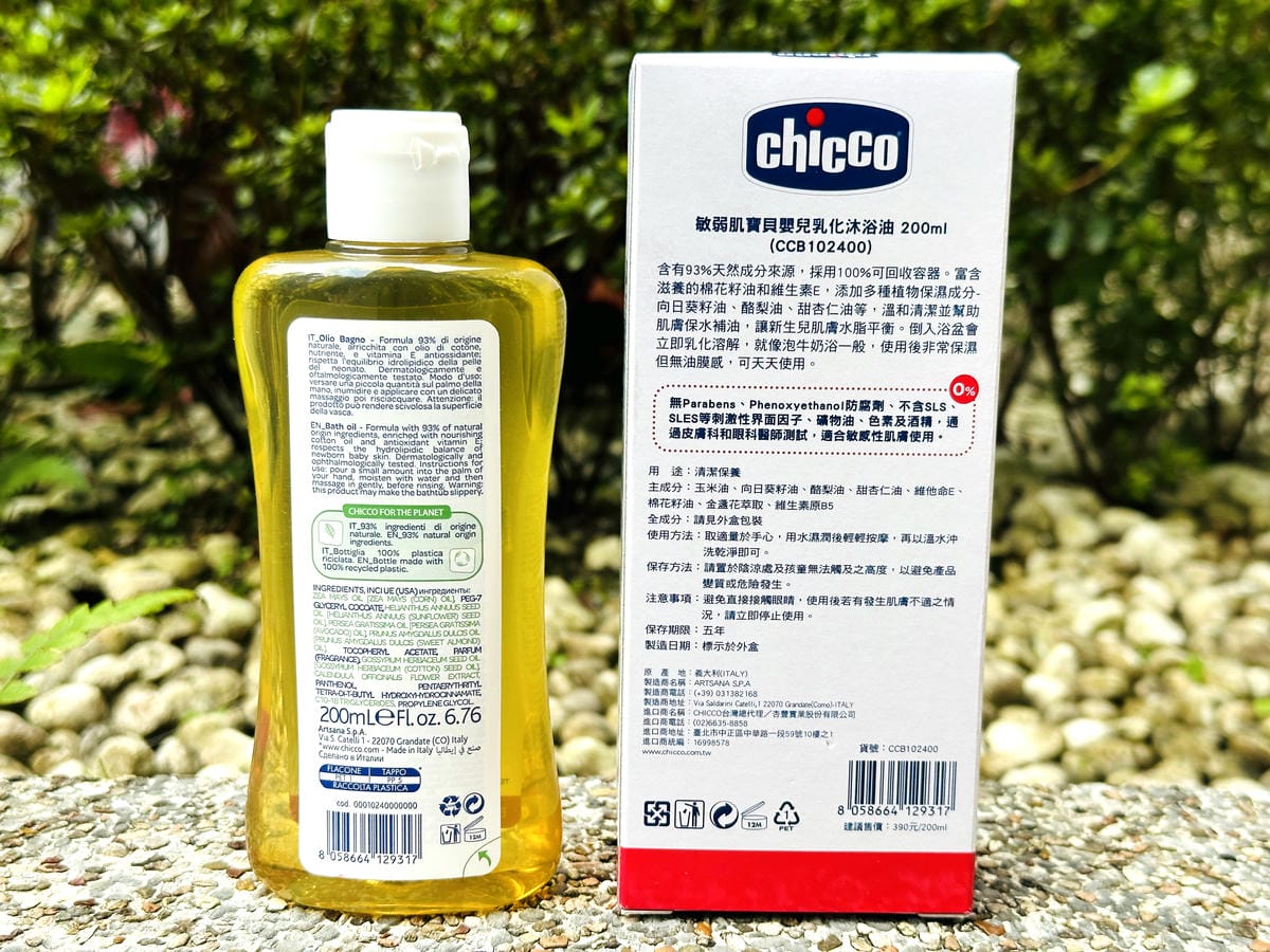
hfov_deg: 39.7
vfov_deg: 30.3
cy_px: 476
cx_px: 635
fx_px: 1761
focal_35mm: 48
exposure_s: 1/745
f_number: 1.78
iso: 64
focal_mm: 6.86
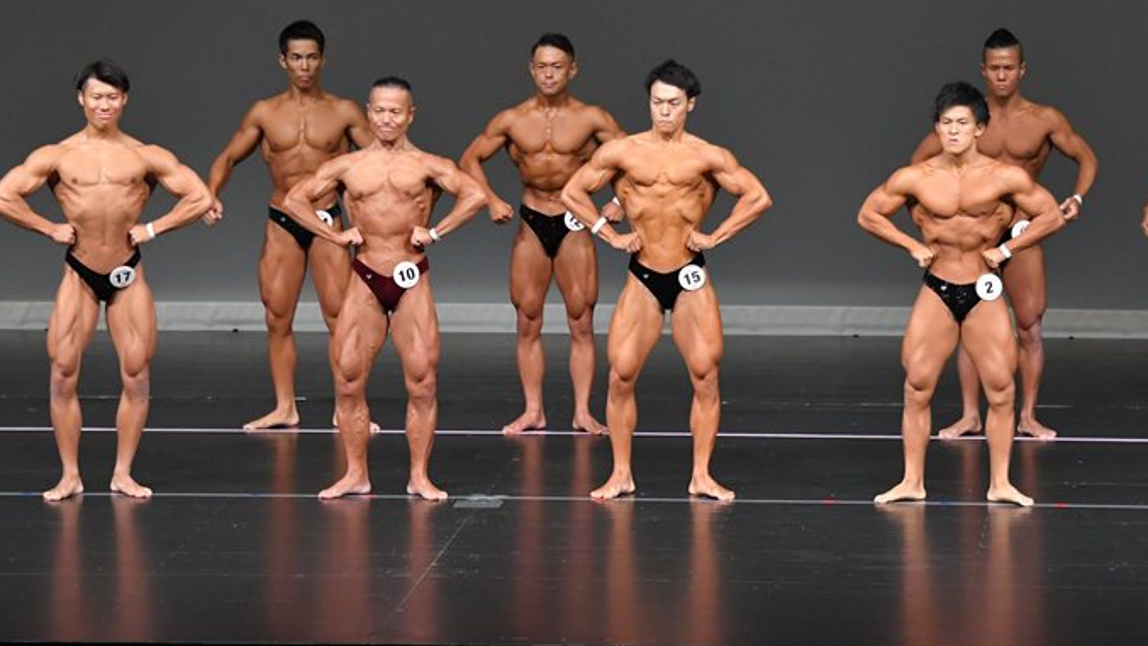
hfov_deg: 9.6
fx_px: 6819
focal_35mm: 224
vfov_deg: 5.4
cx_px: 538
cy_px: 251
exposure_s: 1/400
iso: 4000
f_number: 5.6
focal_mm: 125
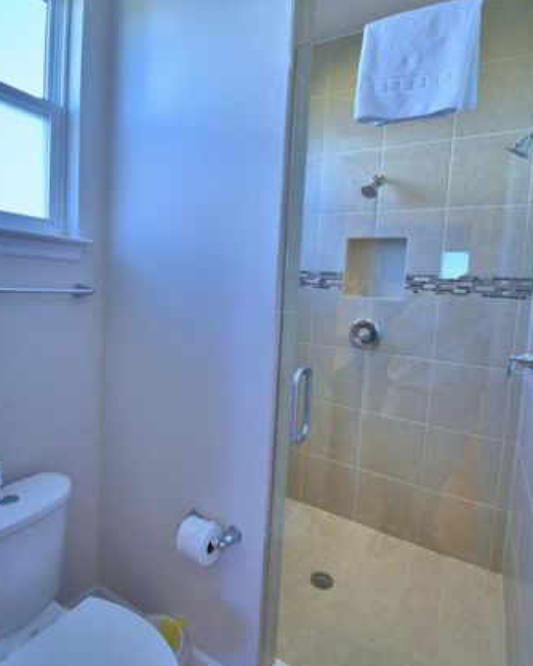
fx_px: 355
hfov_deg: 73.8
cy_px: 309
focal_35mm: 18
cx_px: 261
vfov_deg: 86.2
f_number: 4.5
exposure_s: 1/80
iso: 400
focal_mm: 10
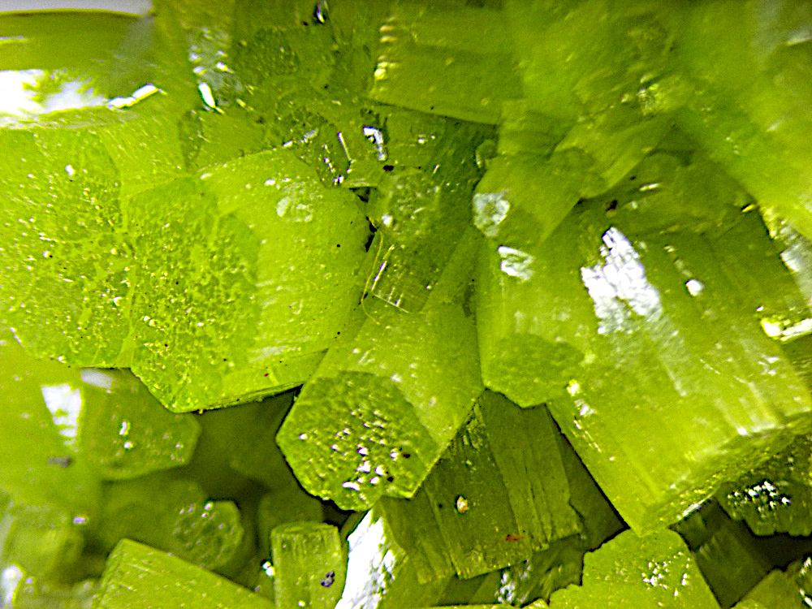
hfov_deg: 19.6
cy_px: 304
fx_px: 2346
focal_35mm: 100
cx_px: 406
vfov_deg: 14.8
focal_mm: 18
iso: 320
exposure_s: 1/125
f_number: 5.7
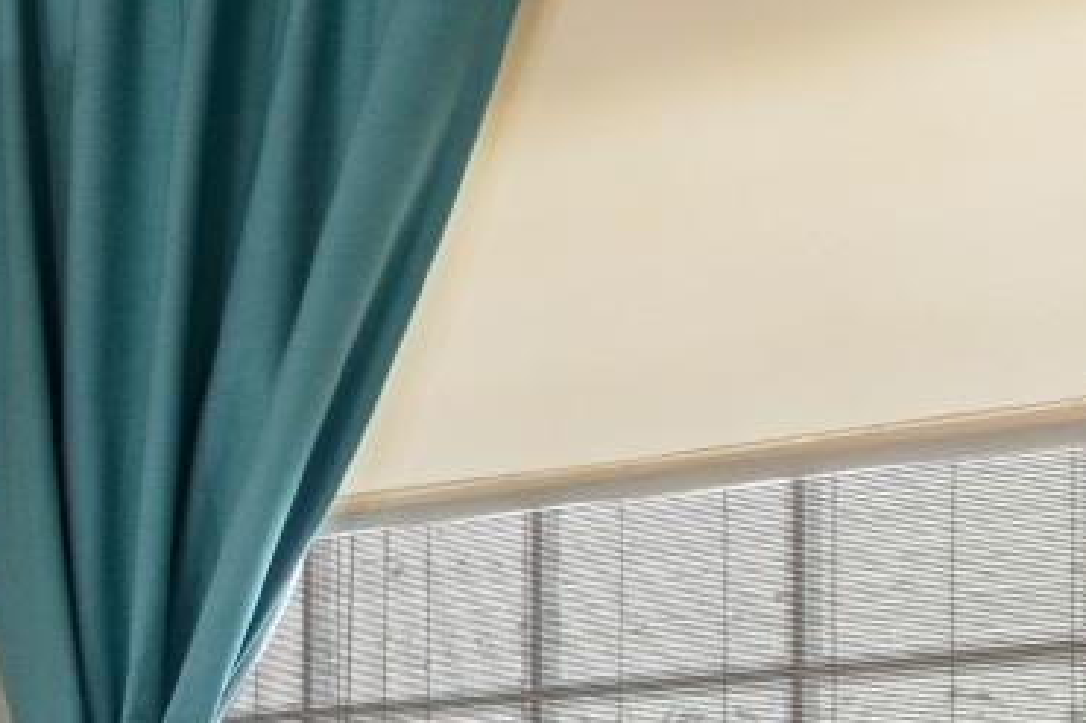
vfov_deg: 15.5
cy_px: 992
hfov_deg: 21.2
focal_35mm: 83
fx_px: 2503
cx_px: -480
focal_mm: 13
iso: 100
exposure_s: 1/3
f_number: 4.8
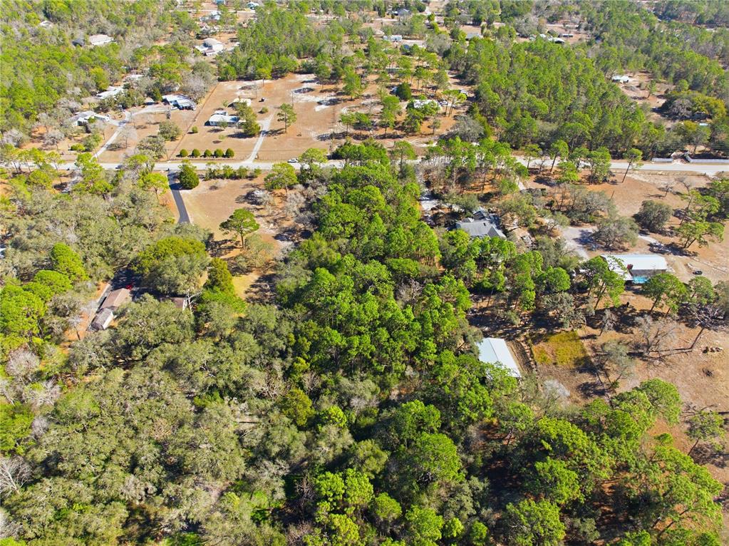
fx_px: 505
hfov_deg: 71.6
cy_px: 273
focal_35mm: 24
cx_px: 364
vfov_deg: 56.8
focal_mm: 12.3
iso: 100
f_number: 2.8
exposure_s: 1/640
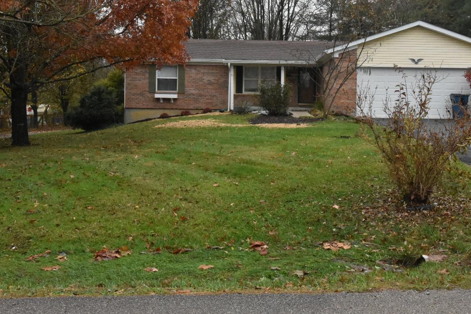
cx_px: 262
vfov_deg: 30.3
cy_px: 100
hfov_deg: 44.4
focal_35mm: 44
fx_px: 576
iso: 6400
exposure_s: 1/640
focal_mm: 20
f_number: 13
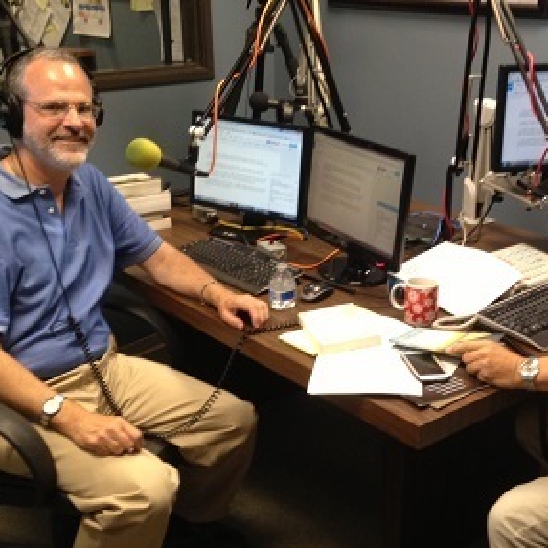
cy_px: 291
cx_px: 399
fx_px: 896
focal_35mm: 50
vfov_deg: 34.0
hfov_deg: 33.5
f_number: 2.4
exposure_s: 1/20
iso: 160
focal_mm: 4.13
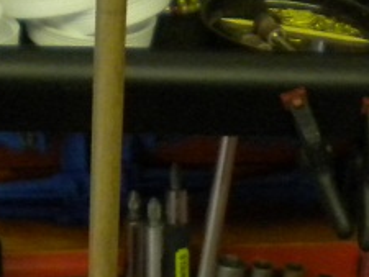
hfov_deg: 15.3
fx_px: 1355
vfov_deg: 11.0
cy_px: 465
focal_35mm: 127
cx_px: 333
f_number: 3.1
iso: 400
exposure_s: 1/58.5
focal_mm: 6.3
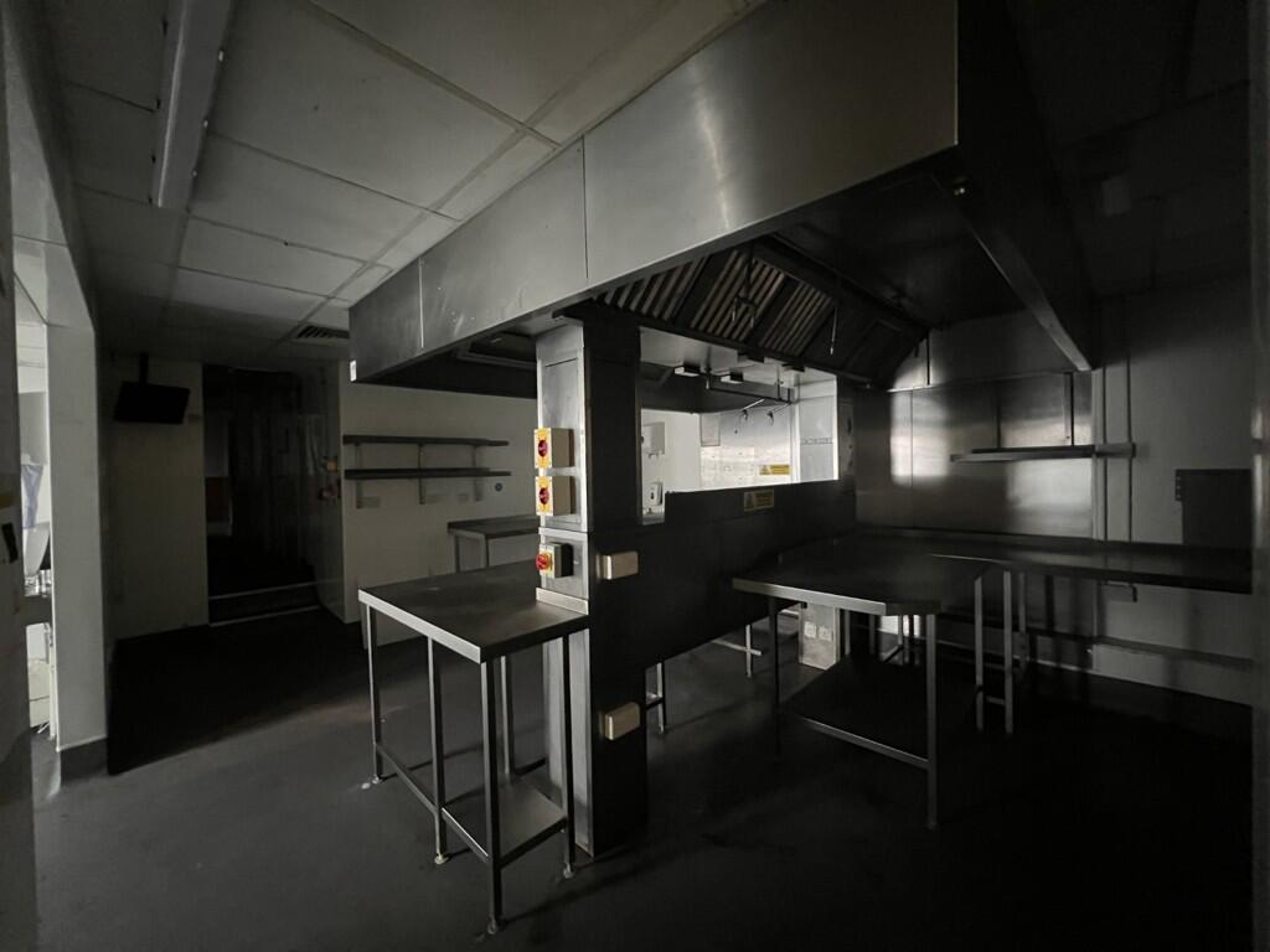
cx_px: 635
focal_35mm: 13
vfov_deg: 89.9
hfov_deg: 106.2
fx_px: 477
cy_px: 476
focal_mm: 1.57
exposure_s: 1/32
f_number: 1.8
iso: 1250
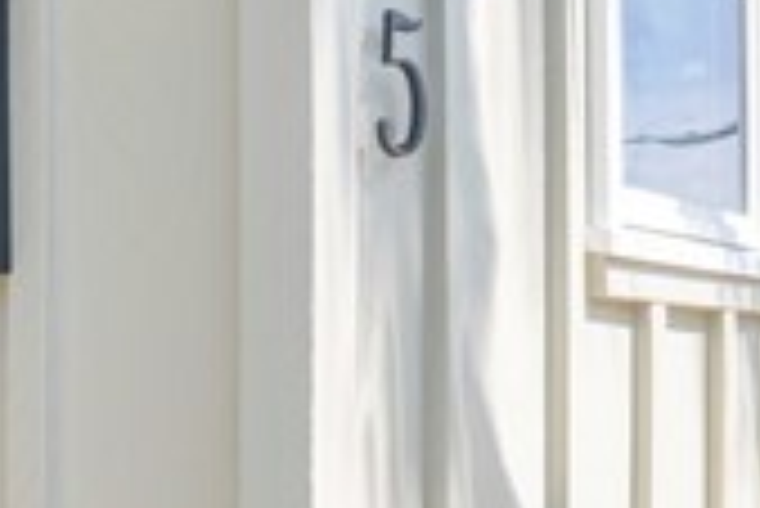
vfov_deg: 20.0
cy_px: 357
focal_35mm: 68
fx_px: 1437
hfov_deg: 26.4
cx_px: -153
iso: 125
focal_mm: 18
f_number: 8
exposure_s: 1/400
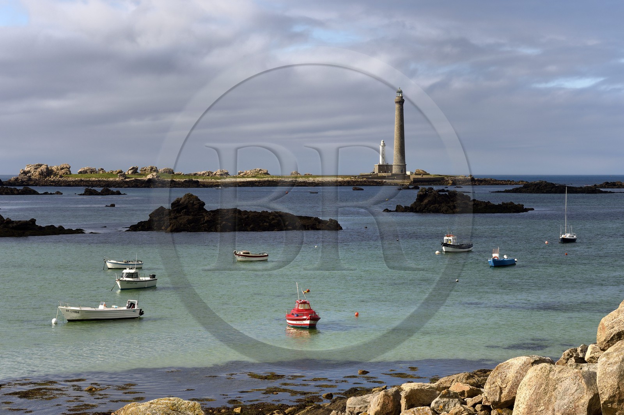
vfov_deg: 14.8
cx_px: 312
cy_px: 208
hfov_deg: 22.2
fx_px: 1594
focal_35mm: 92
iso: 200
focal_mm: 92
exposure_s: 1/320
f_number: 14
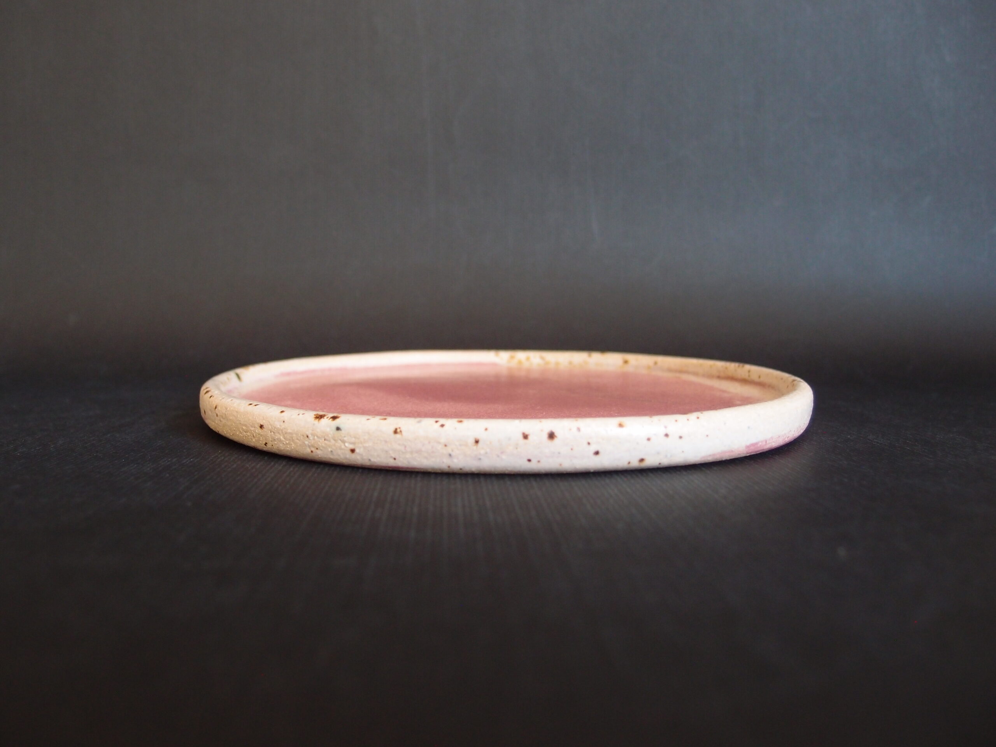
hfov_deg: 63.4
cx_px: 498
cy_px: 374
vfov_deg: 49.7
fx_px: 806
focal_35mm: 28
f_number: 1.8
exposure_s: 1/60
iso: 200
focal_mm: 6
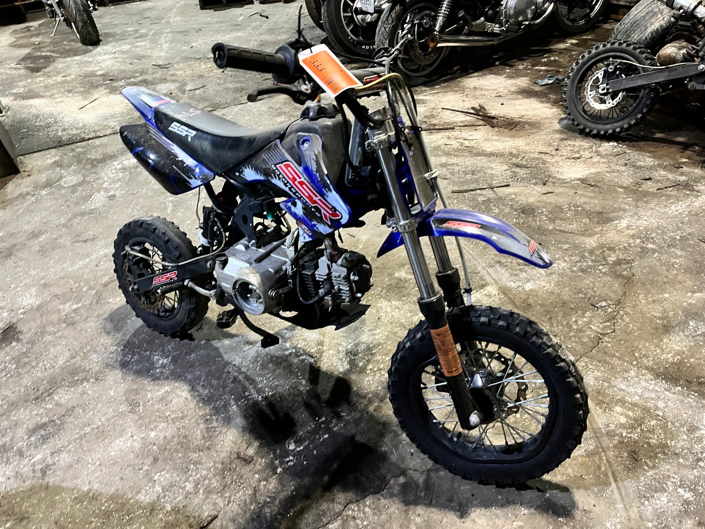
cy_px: 265
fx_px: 550
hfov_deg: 65.3
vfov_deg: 51.4
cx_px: 345
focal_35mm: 27
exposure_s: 1/30
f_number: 1.6
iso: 640
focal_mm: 5.1
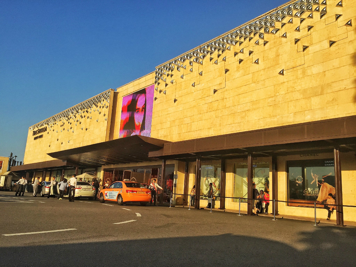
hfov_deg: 61.7
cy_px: 134
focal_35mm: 29
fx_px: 298
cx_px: 178
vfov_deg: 48.2
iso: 32
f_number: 2.2
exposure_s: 1/1721
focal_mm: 4.15
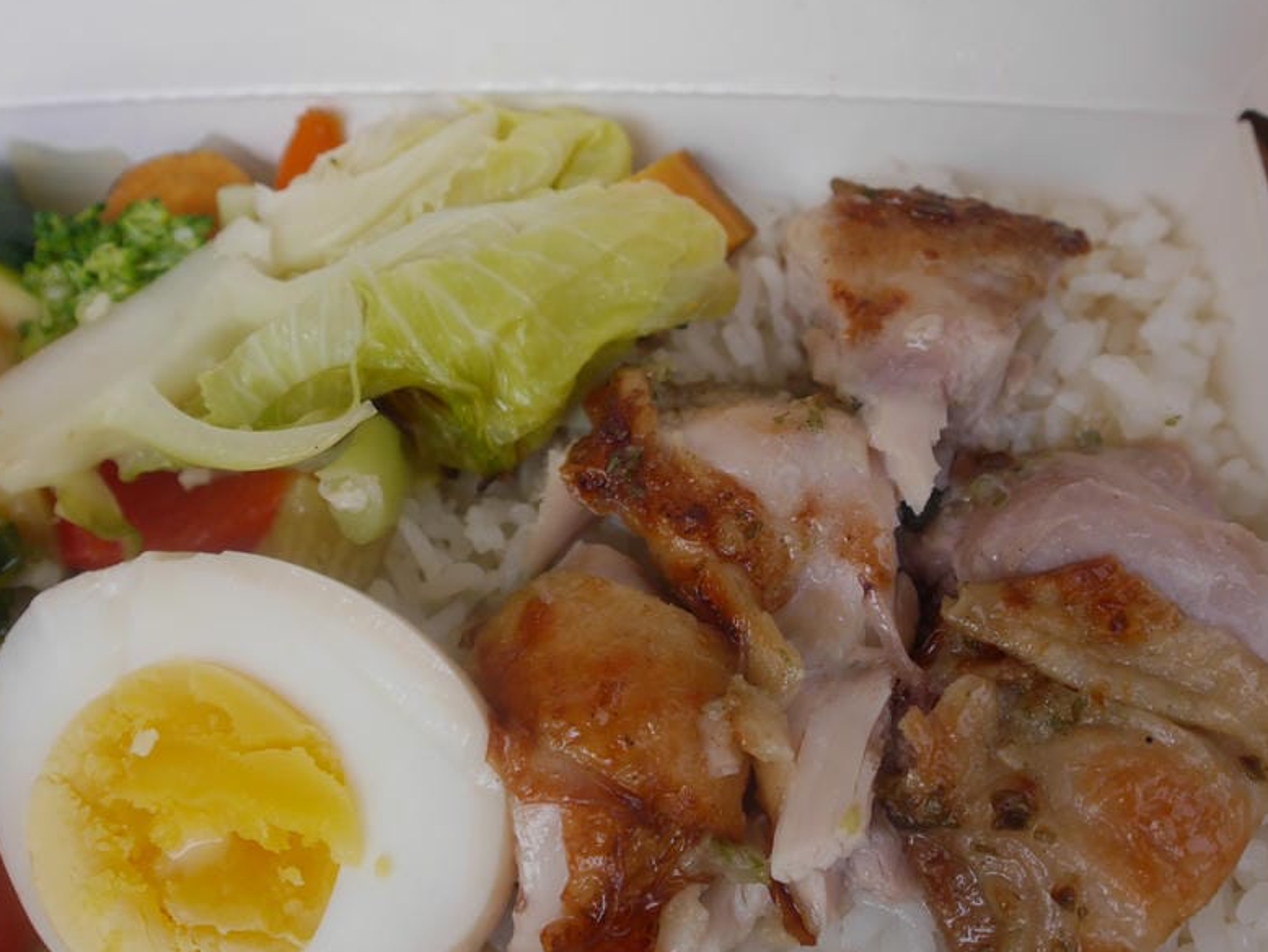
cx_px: 618
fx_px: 1356
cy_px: 412
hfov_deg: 50.1
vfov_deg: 38.6
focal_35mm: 37
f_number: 3.5
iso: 160
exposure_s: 1/640
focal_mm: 12
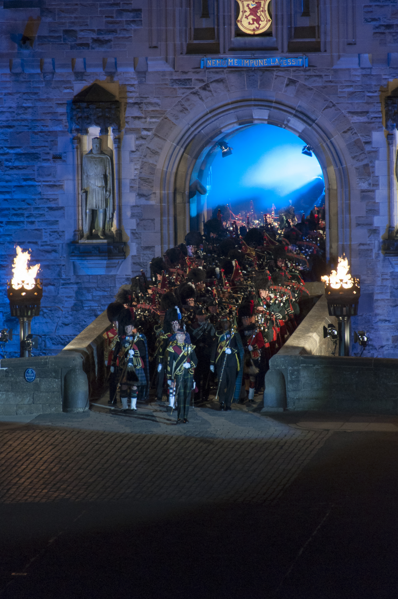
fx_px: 5219
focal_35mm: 314
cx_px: 194
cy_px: 288
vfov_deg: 6.6
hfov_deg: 4.4
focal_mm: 200
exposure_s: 1/60
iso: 1000
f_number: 5.6
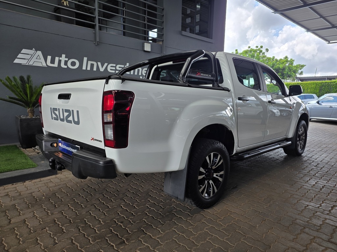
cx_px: 168
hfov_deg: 73.9
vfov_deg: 58.9
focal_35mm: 23
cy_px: 126
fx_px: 224
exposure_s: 1/359
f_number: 1.7
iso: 40
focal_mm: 6.25
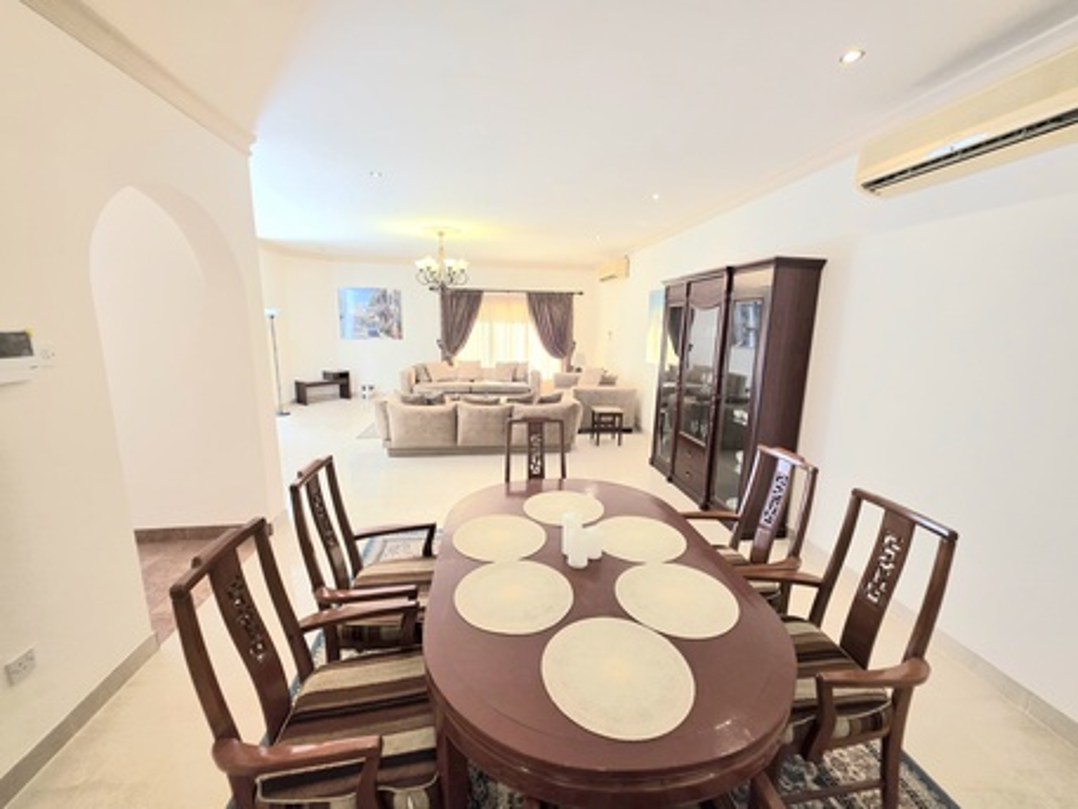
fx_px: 405
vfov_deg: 89.9
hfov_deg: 106.2
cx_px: 539
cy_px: 404
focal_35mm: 13
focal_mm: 2.2
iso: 100
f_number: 1.9
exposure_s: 1/101
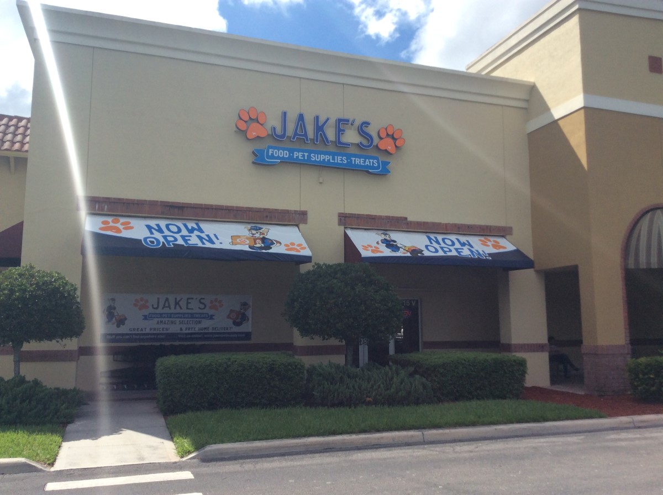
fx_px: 612
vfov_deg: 44.0
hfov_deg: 56.9
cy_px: 248
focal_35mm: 32
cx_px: 332
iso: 32
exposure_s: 1/1684
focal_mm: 3.3
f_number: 2.4
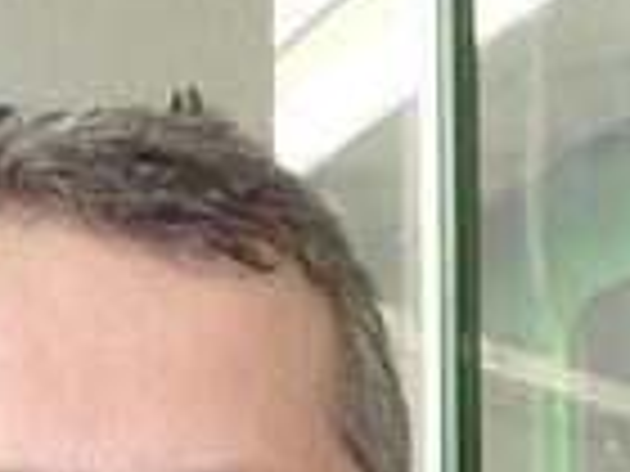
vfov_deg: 16.6
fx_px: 1492
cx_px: 122
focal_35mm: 82
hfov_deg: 23.5
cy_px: 677
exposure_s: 1/30
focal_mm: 4.1
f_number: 3.3
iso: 80
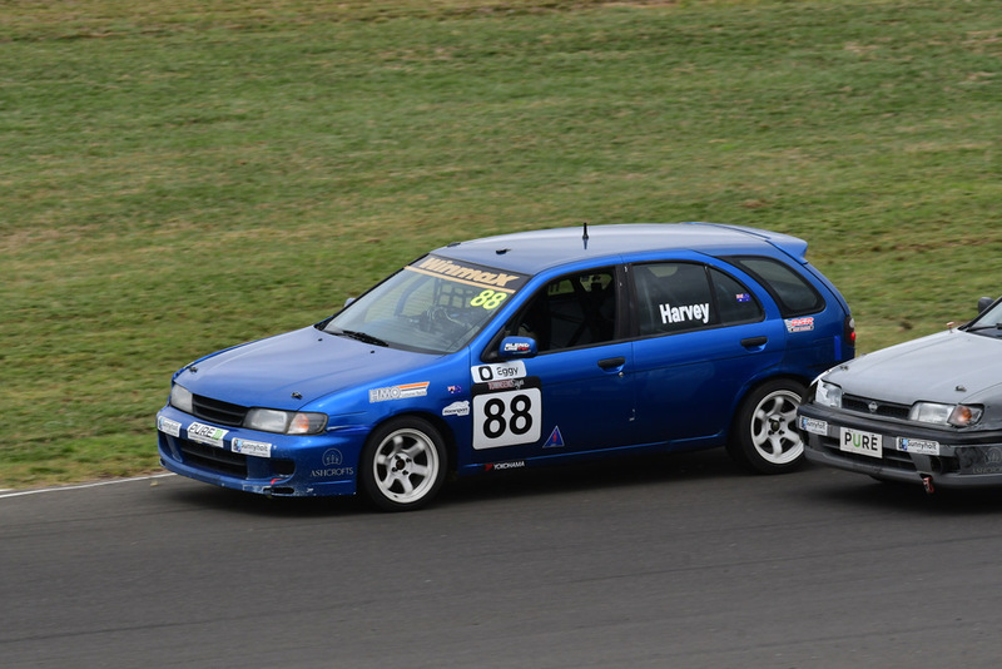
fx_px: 14199
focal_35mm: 510
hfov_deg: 4.0
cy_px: 334
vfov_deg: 2.7
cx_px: 501
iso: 500
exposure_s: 1/640
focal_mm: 340
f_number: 11
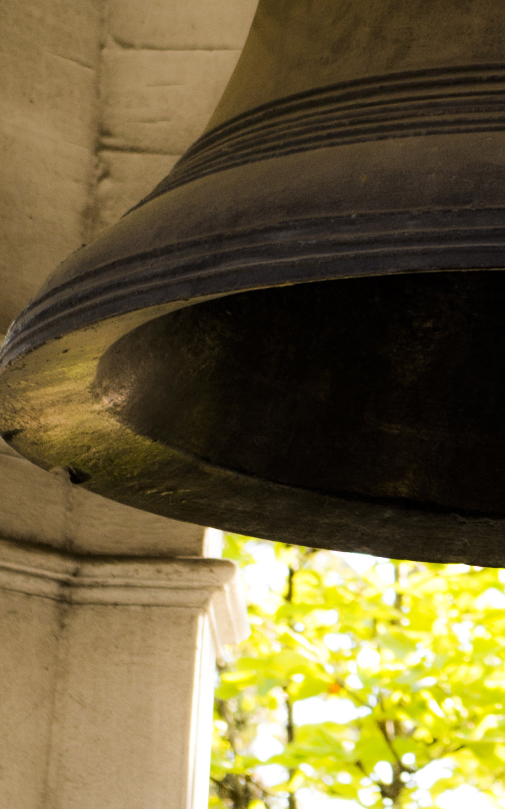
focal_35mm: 207
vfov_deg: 10.1
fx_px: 4559
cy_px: 222
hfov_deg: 6.3
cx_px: 645
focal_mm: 55
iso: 400
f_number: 7.1
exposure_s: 1/50
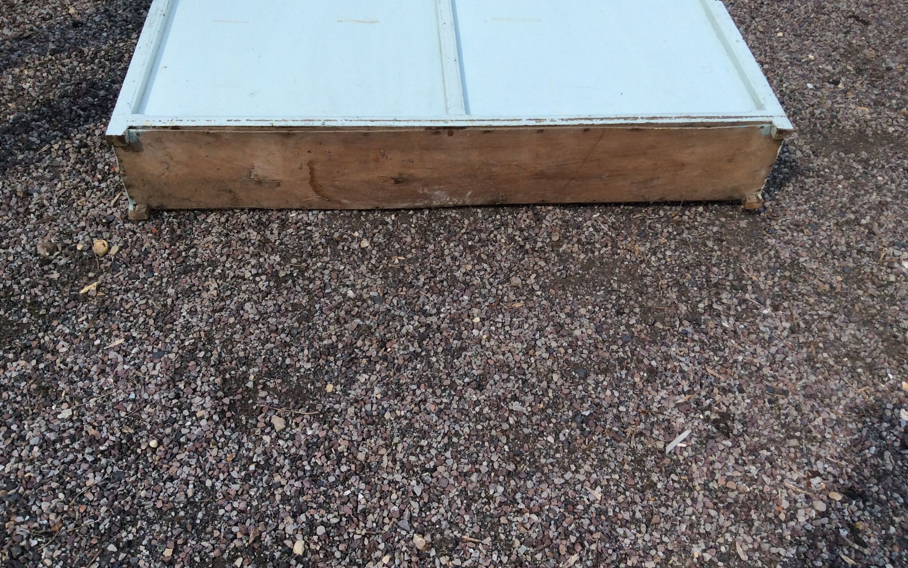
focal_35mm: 34
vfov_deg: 37.2
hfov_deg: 56.7
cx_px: 453
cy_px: 255
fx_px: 841
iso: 32
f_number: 2.4
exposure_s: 1/1362
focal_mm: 3.3
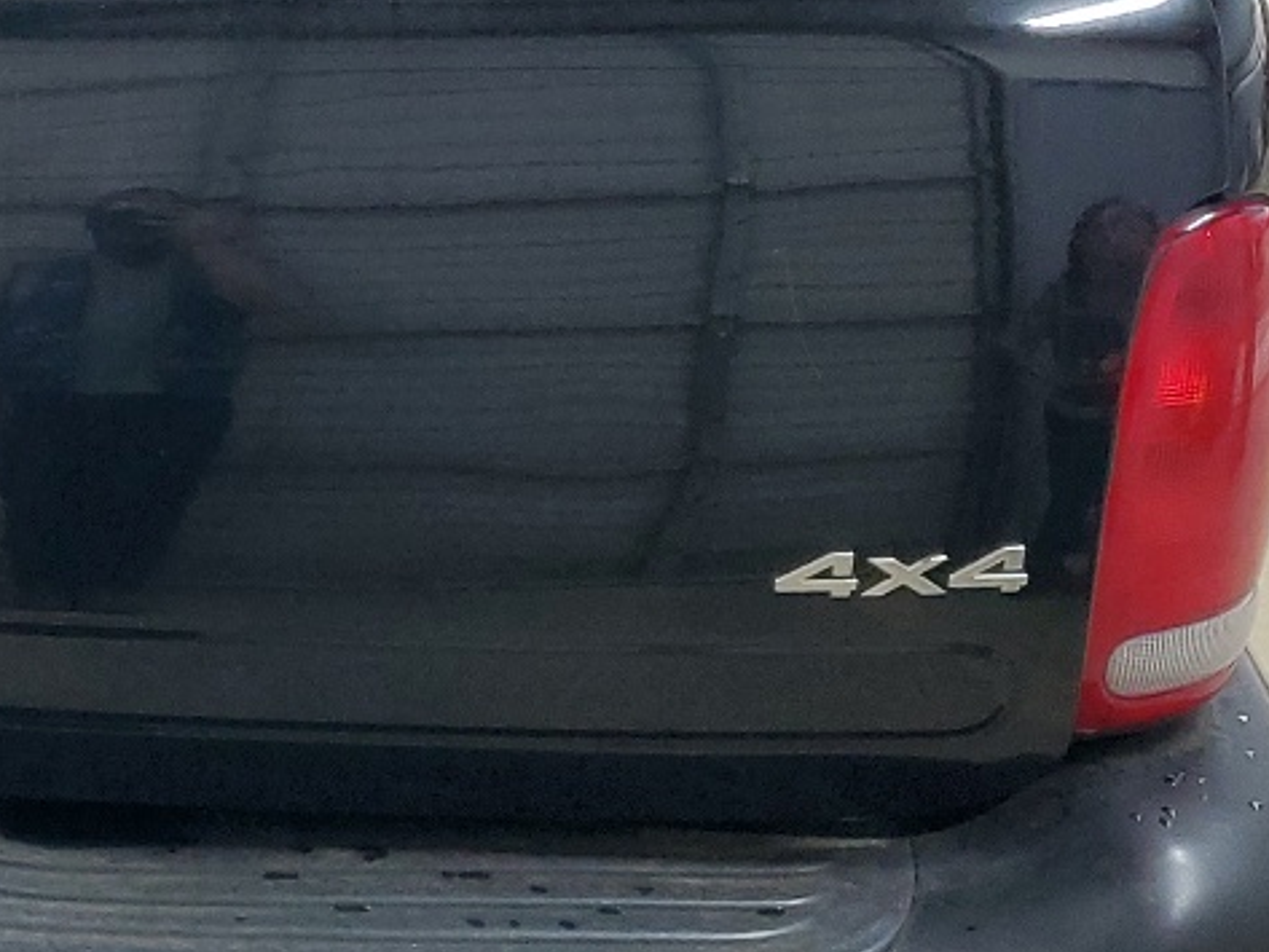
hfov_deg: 20.8
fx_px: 3227
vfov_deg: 16.6
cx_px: -228
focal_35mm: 88
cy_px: 121
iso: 111
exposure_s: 1/60.2
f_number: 1.5
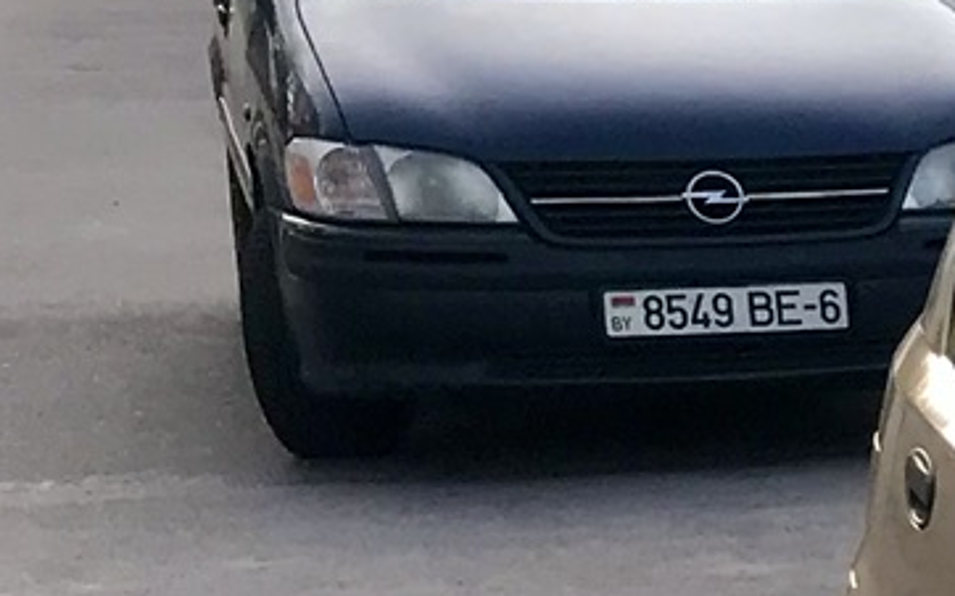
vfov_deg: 7.6
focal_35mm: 168
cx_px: 2551
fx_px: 4371
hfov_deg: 10.2
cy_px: 978
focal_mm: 3.99
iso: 20
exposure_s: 1/504
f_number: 1.8
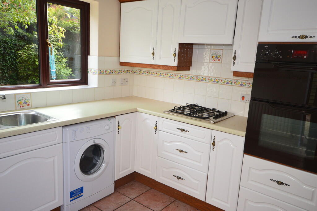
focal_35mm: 28
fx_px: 251
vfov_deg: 45.6
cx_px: 158
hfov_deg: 64.6
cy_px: 106
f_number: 5.6
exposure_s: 1/60
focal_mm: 19
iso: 500
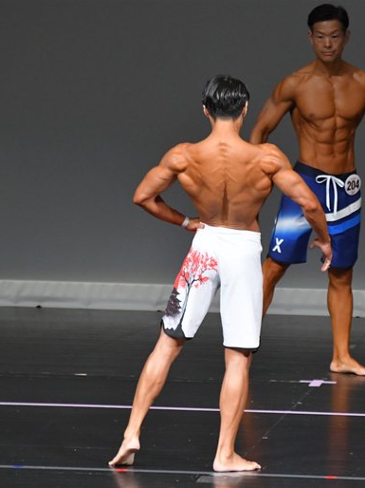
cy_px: 244
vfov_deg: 4.0
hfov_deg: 3.0
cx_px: 280
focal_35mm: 500
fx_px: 7035
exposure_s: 1/400
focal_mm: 230
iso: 4000
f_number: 5.6
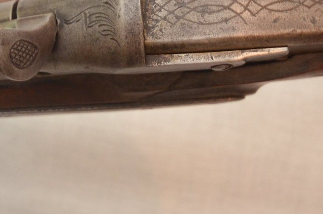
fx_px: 788
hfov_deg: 23.1
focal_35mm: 88
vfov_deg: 15.3
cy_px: 35
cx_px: 124
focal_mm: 24
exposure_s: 1/60
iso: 1800
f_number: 4.5
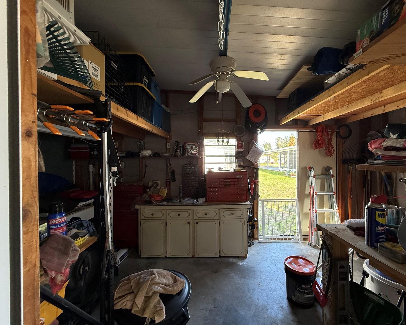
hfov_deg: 96.7
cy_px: 159
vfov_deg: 84.0
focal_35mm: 15
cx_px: 215
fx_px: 180
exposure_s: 1/99
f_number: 2.2
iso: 100
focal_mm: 2.22
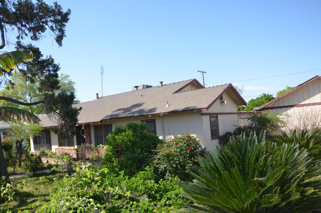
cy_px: 106
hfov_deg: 67.5
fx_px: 240
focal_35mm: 27
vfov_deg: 47.7
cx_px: 160
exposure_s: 1/250
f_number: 6.3
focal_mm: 18
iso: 100
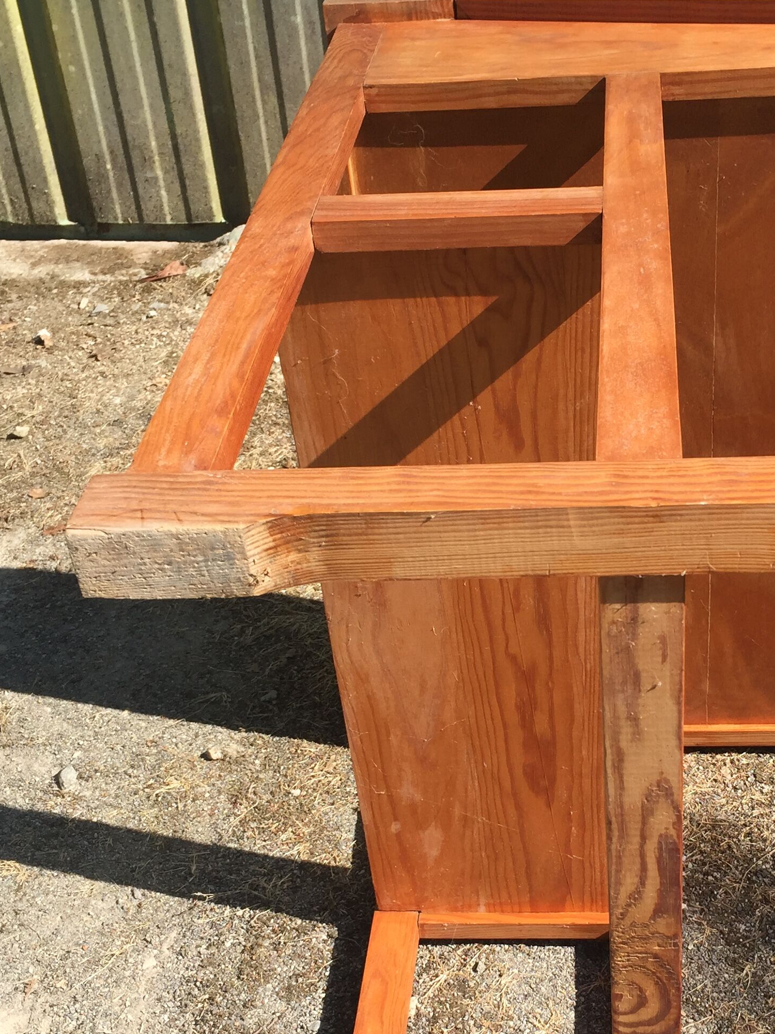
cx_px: 557
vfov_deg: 38.7
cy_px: 638
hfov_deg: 29.3
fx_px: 1463
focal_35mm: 49
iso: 32
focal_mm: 4.15
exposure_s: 1/989
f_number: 2.2
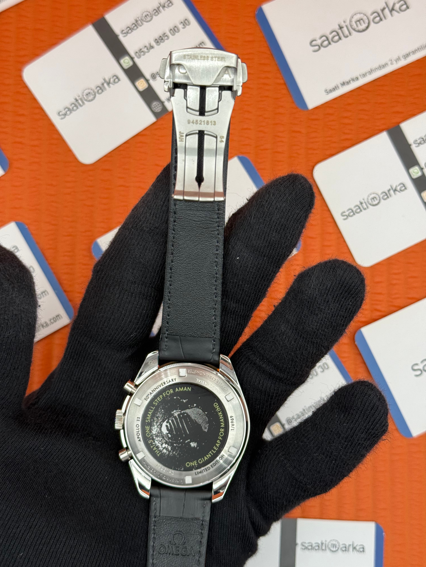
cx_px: 213
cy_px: 284
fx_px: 788
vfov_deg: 39.7
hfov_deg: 30.3
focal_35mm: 48
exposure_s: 1/121
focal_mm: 6.76
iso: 50
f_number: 1.78
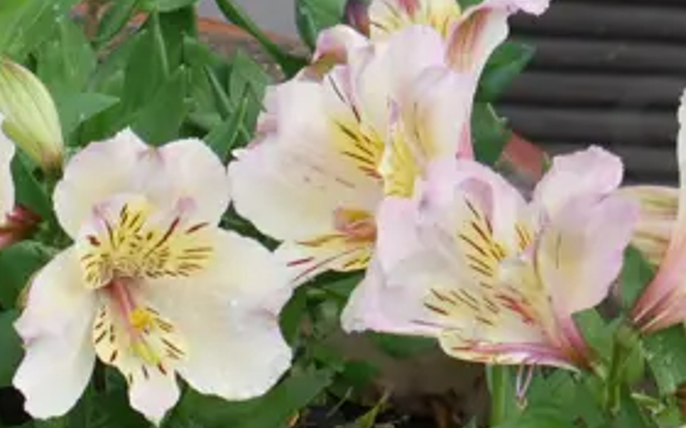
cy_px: 671
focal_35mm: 194
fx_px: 3627
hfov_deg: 10.7
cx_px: -56
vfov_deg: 6.7
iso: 200
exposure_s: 1/160
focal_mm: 25
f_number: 6.3
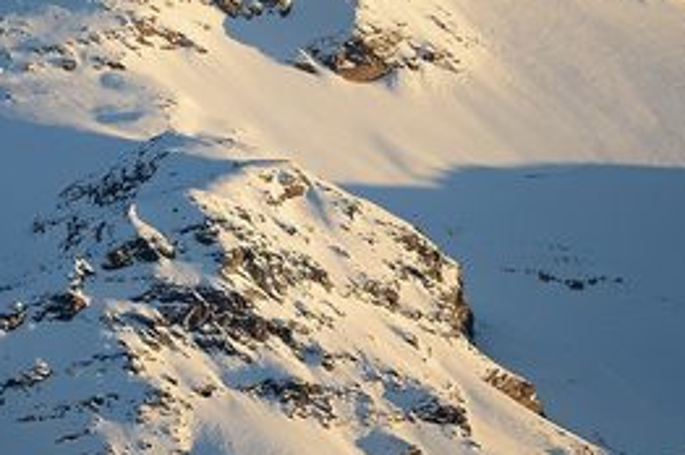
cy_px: 170
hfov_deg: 2.3
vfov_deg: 1.5
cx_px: 149
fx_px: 17427
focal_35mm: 917
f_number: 5.6
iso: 200
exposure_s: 1/400
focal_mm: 400
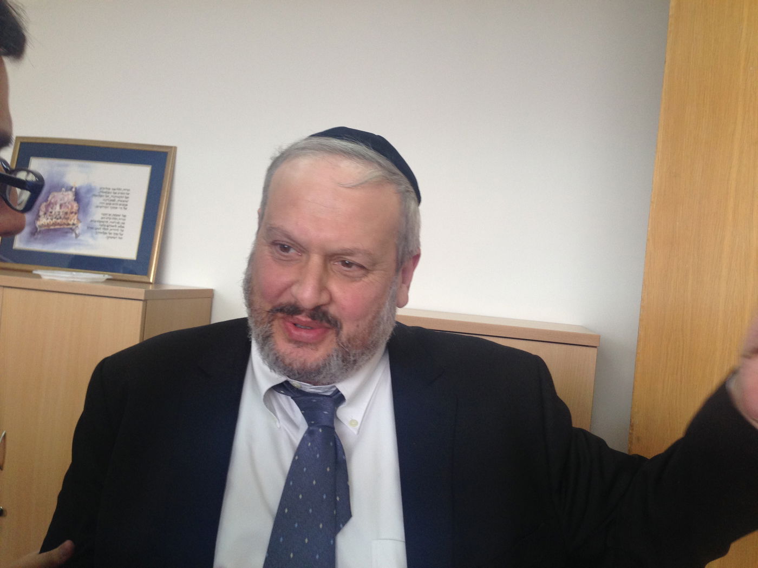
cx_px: 379
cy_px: 284
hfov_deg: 55.4
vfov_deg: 42.9
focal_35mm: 33
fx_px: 723
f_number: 2.4
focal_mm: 4.12
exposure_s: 1/120
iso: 100
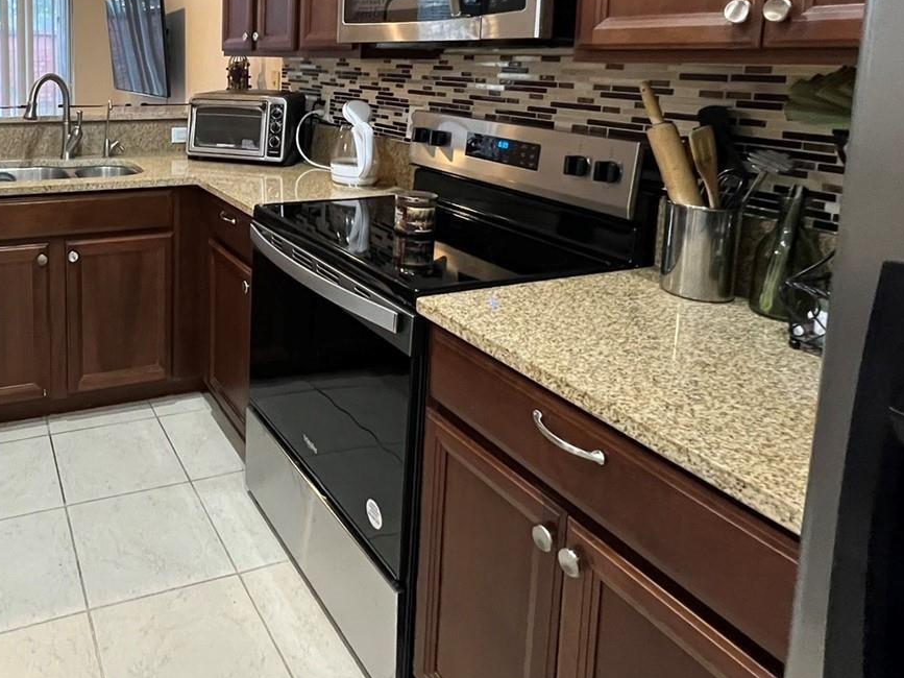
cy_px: 130
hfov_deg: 65.7
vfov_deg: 52.9
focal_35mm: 24
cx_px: 192
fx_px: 627
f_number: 1.8
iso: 800
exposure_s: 1/60
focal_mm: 1.57
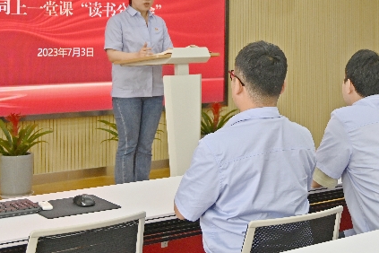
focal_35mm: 74
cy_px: 17
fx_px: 779
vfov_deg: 18.1
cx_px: 307
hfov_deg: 26.8
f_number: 4
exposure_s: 1/250
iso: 400
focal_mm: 29
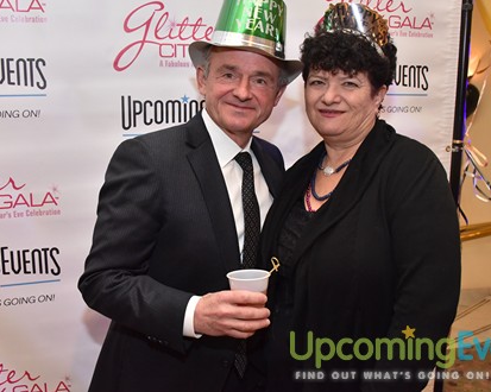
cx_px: 248
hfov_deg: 45.8
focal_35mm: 40
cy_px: 180
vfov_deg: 37.3
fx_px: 581
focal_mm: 32
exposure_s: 1/60
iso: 4000
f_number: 5.6
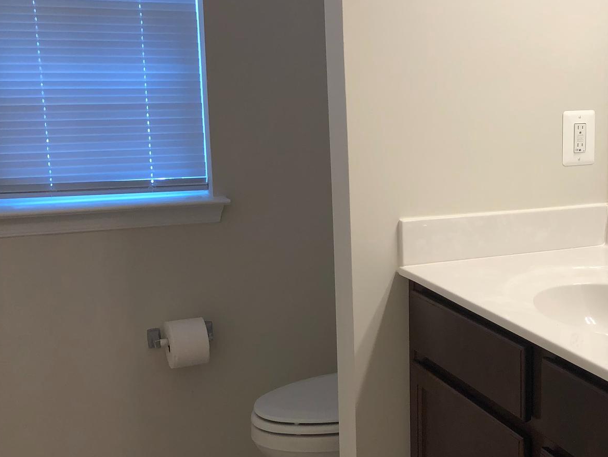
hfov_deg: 37.1
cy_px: 248
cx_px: 510
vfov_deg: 29.7
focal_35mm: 49
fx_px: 861
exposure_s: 1/120
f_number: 1.8
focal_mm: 3.99
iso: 64
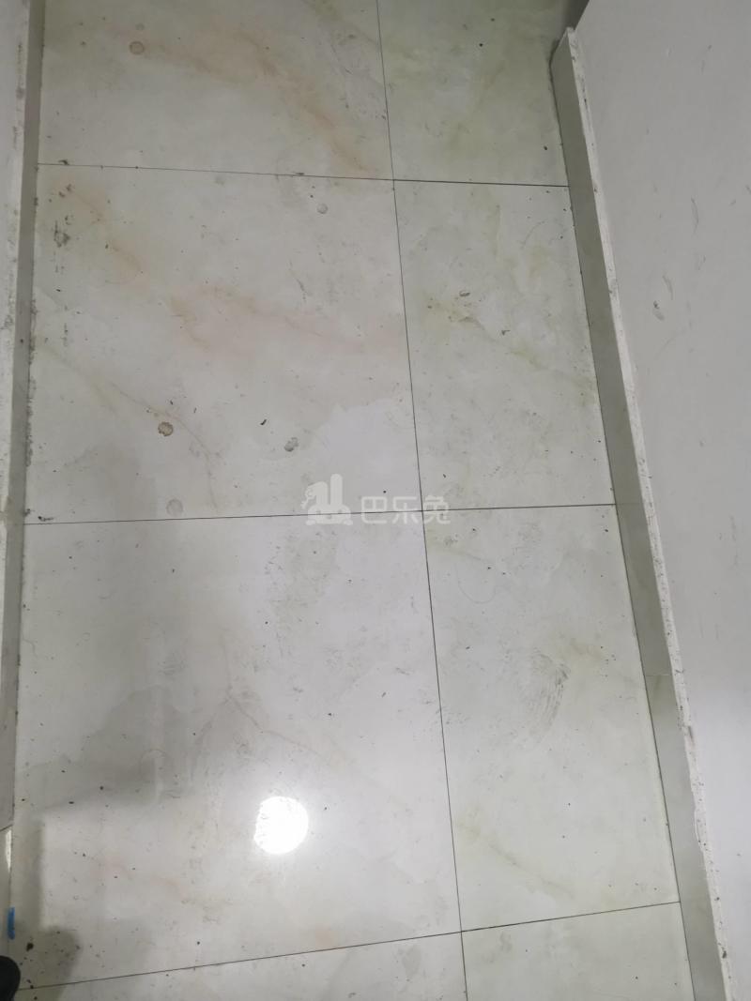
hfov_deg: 51.3
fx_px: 781
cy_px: 500
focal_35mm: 27
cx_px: 376
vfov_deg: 65.3
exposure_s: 1/50
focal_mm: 5.56
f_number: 1.6
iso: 400
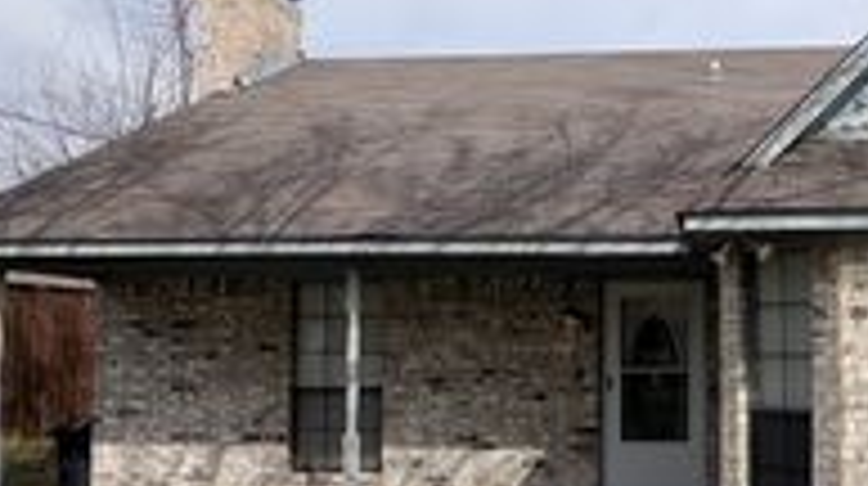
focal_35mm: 34
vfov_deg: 34.3
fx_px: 782
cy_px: 304
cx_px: 666
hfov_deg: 54.9
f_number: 1.7
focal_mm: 2.02
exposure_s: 1/3077
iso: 55
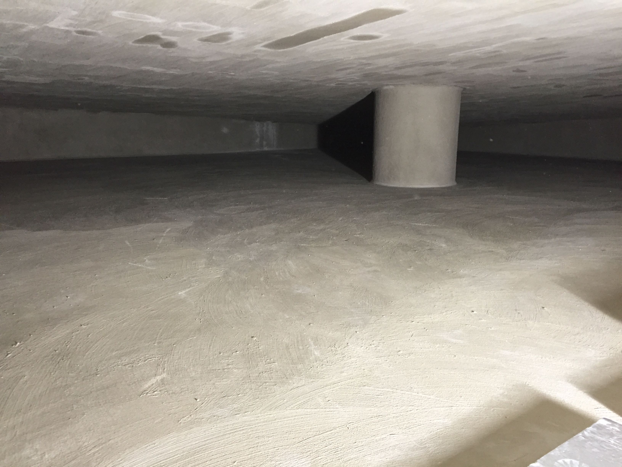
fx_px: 521
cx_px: 311
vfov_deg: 48.2
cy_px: 234
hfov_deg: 61.7
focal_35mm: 29
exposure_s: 1/33
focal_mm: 4.15
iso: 160
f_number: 2.2
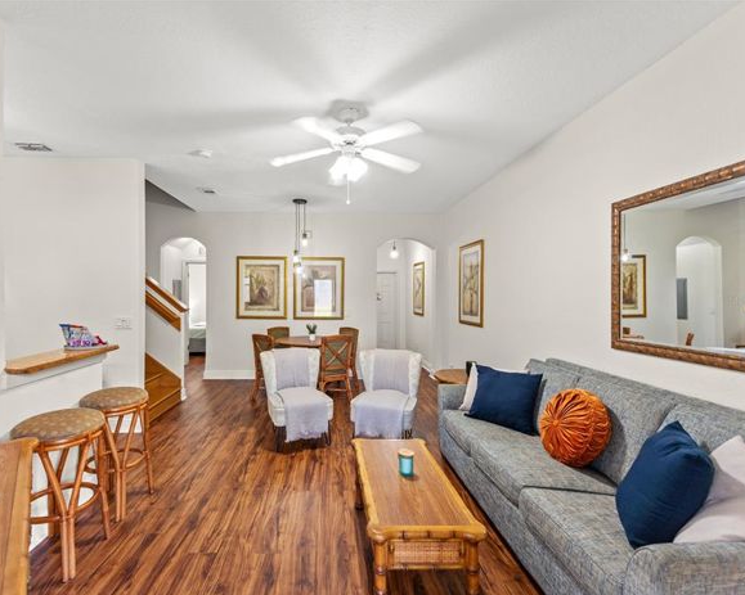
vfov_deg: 76.9
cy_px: 300
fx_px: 375
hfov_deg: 89.1
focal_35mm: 17
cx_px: 326
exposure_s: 1/100
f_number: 2.8
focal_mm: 14.9
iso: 250
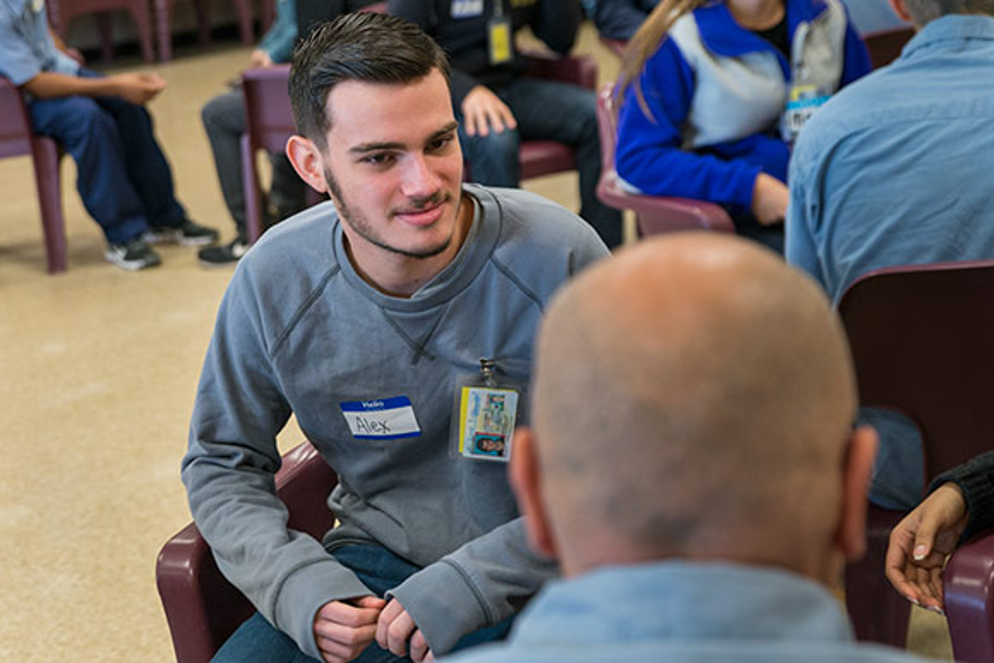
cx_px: 497
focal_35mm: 56
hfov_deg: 35.6
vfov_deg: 24.2
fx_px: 1547
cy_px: 332
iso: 800
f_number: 4.8
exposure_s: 1/125
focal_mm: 56
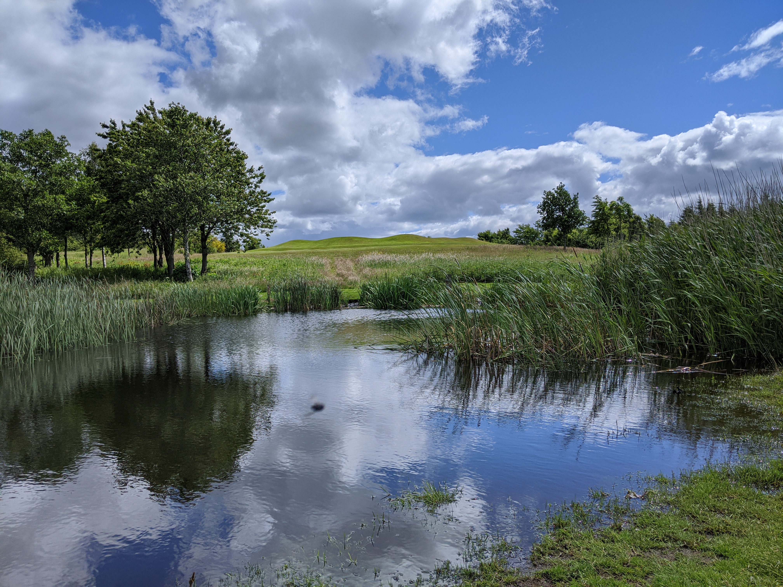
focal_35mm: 27
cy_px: 294
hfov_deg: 65.3
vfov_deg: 51.4
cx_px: 392
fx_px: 611
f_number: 1.8
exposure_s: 1/5882
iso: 54
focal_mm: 4.44
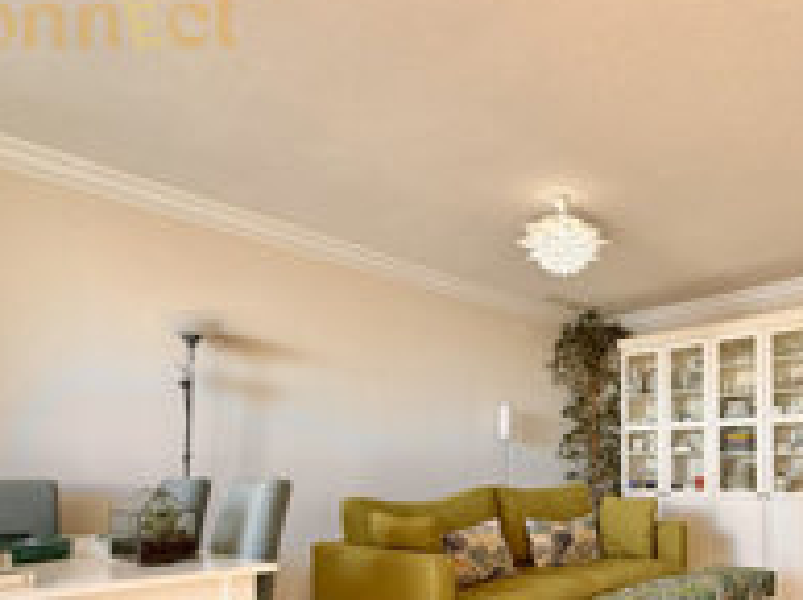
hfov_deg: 61.8
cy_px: 463
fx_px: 602
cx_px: 642
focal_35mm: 26
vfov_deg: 50.4
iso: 125
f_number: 2.2
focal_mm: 2.22
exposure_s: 1/99
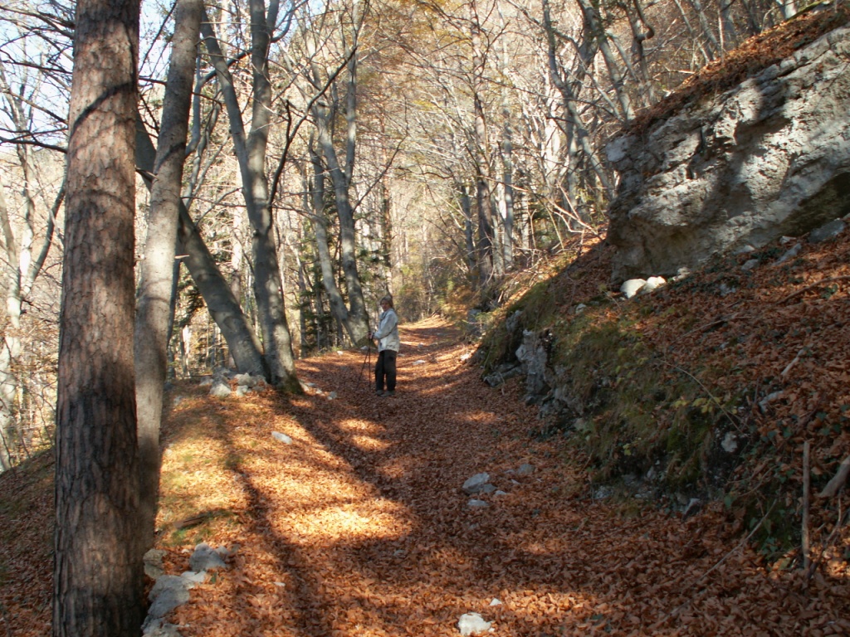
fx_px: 859
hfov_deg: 52.6
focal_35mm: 35
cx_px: 425
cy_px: 318
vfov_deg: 40.7
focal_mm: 5.86
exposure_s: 1/50
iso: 50
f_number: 3.2
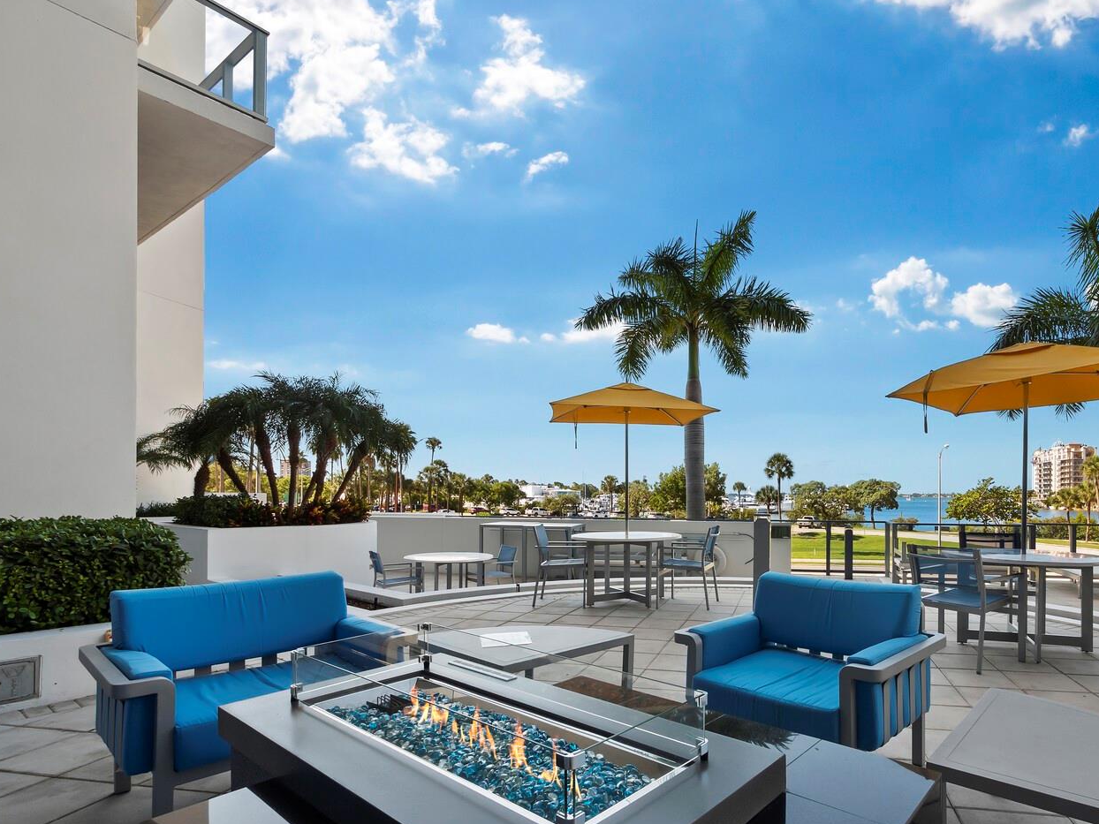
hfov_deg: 85.9
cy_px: 501
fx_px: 571
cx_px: 694
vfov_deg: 70.7
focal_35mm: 18
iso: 200
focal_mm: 7
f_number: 8
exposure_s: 1/60
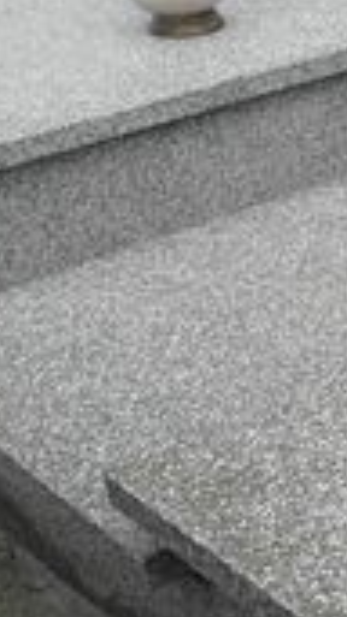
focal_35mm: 98
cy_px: 328
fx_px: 1605
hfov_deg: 10.1
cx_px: 933
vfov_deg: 21.8
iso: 80
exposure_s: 1/125
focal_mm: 5.2
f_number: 3.4
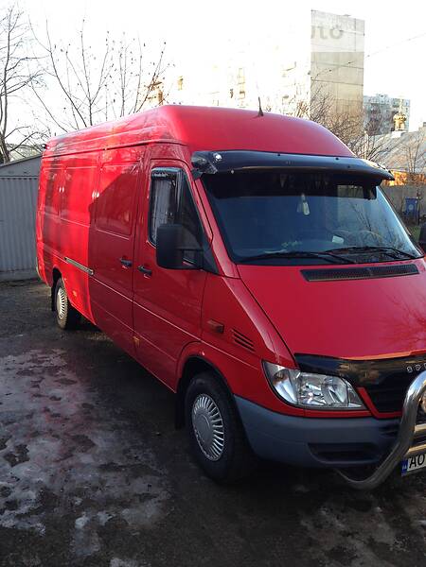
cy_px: 284
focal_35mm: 33
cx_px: 213
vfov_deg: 55.4
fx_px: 541
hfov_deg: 42.9
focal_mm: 4.1
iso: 50
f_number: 2.4
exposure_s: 1/167
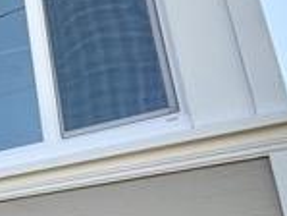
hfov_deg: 24.2
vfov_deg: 23.8
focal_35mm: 60
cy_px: 191
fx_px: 498
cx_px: -158
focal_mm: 2.22
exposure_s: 1/297
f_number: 2.2
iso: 50
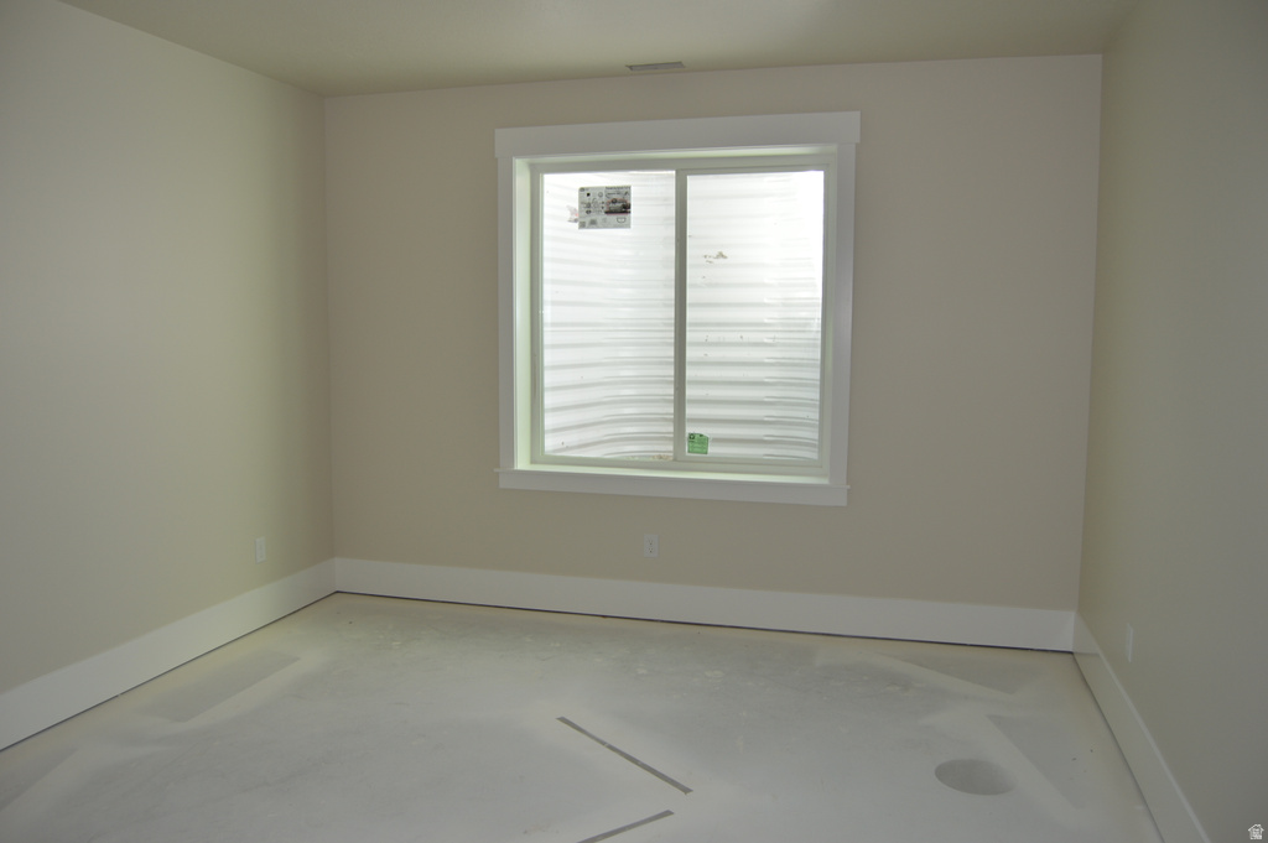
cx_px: 634
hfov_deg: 67.4
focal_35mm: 27
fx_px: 950
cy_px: 422
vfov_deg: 47.9
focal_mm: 18
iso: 110
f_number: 4
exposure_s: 1/125
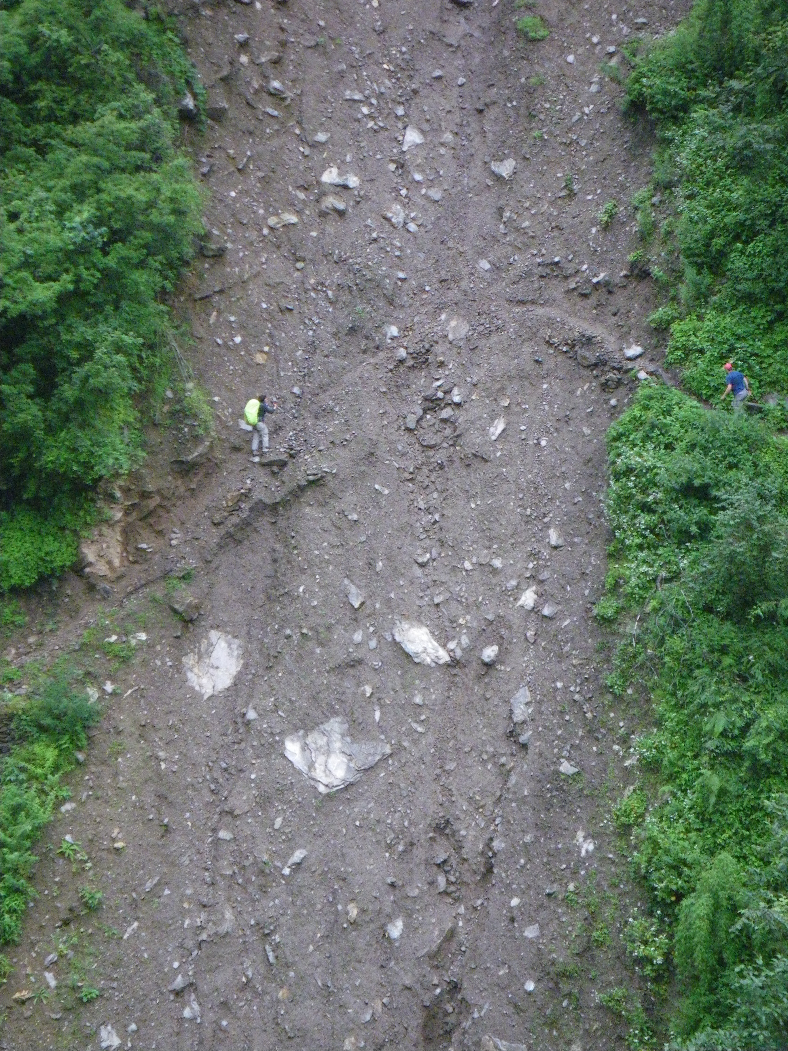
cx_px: 394
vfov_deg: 17.1
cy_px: 526
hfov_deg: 12.9
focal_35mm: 115
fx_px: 3490
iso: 640
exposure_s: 1/160
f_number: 5.2
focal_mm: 20.6
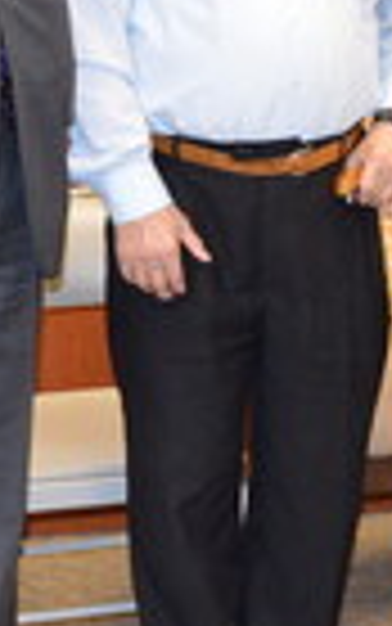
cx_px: 478
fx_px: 2100
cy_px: 108
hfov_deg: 10.5
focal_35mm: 123
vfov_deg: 16.8
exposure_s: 1/60
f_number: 3.5
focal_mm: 18
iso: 1000
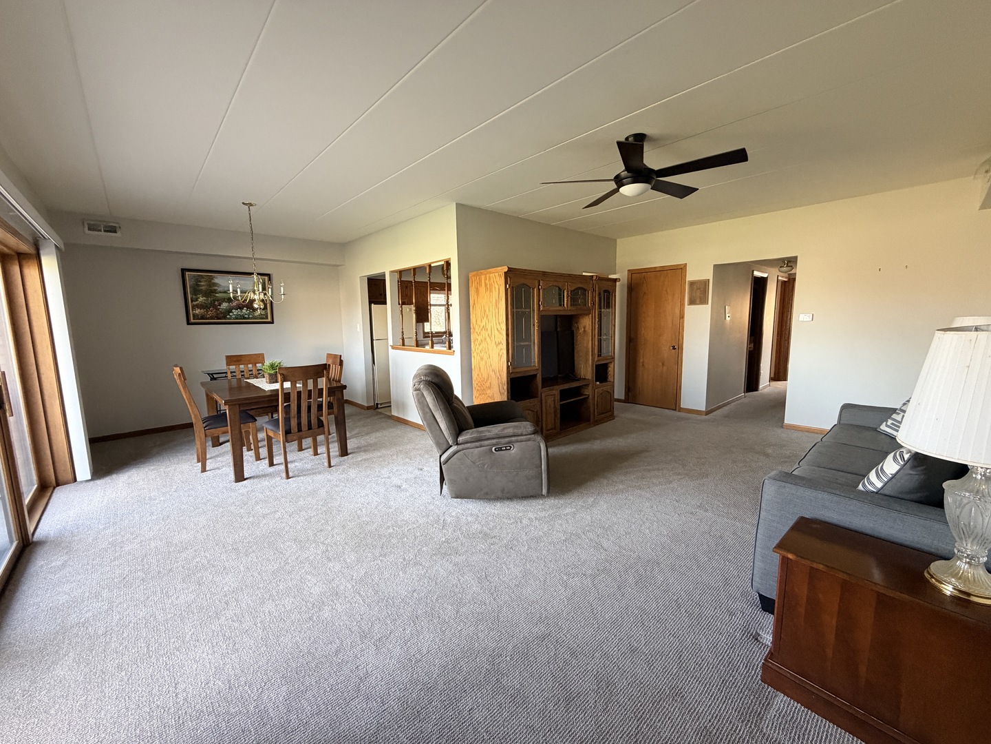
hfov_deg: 102.1
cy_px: 372
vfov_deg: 85.7
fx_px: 401
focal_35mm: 14
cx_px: 496
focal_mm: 2.22
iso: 320
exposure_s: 1/60
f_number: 2.2
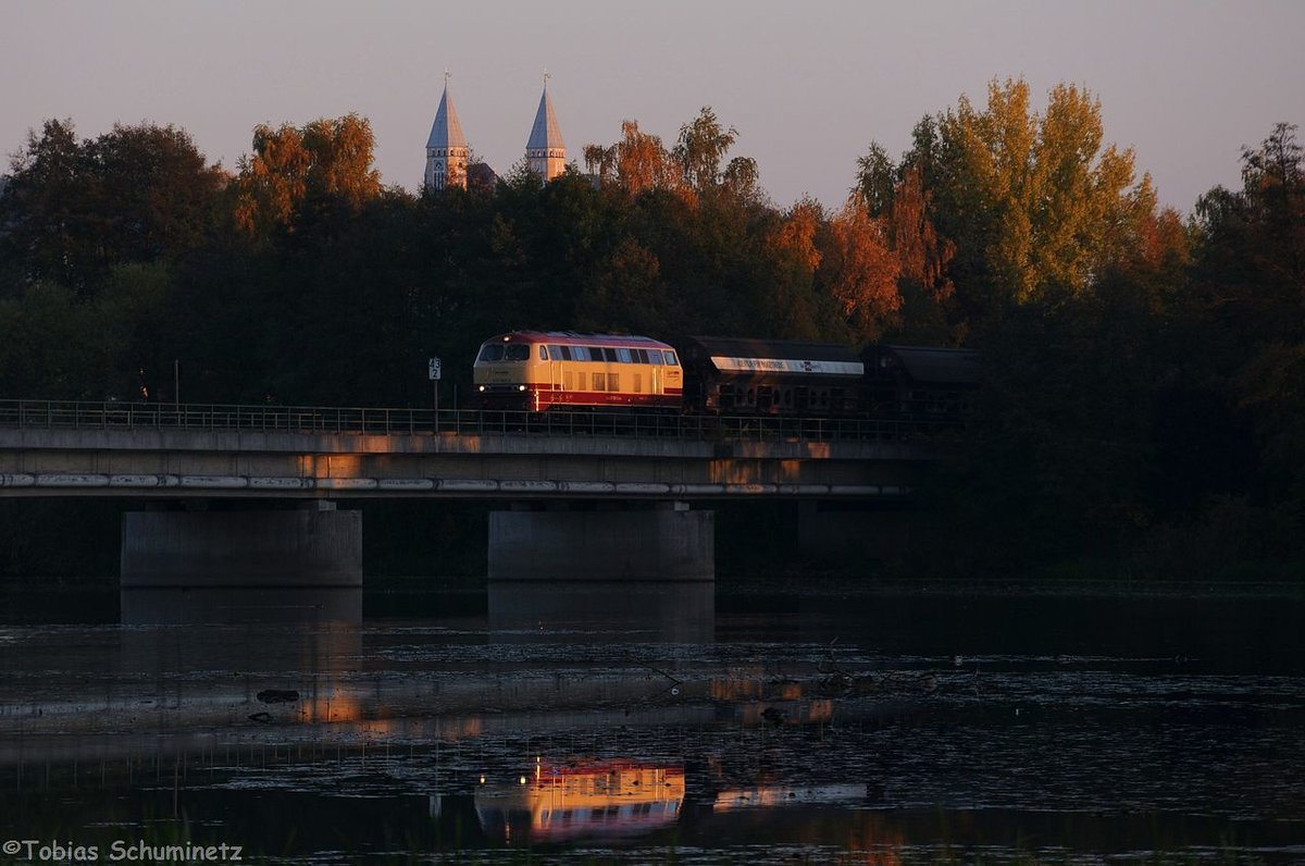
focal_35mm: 225
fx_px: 8143
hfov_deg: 9.2
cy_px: 433
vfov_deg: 6.1
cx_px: 652
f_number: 5
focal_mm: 150
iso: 250
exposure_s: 1/400
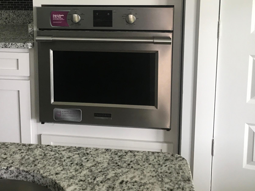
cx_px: 87
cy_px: 28
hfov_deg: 37.8
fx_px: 368
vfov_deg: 28.2
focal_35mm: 50
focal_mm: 3.99
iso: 40
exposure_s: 1/20
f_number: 1.8
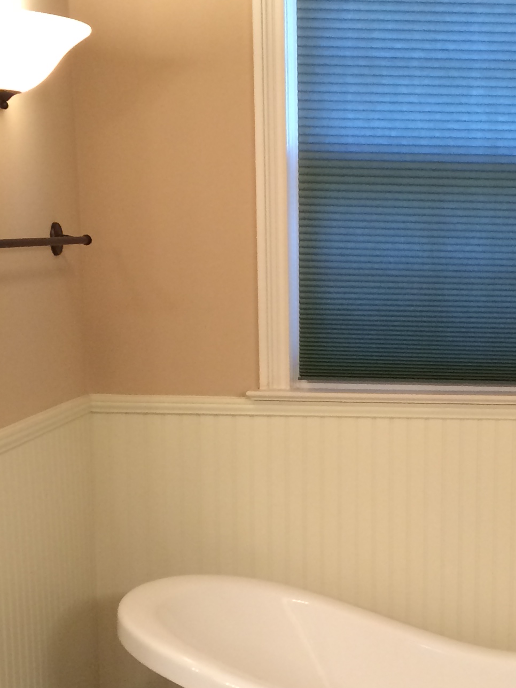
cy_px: 525
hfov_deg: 19.0
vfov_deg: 25.3
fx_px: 1511
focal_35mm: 76
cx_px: 487
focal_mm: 4.12
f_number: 2.2
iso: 125
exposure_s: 1/30
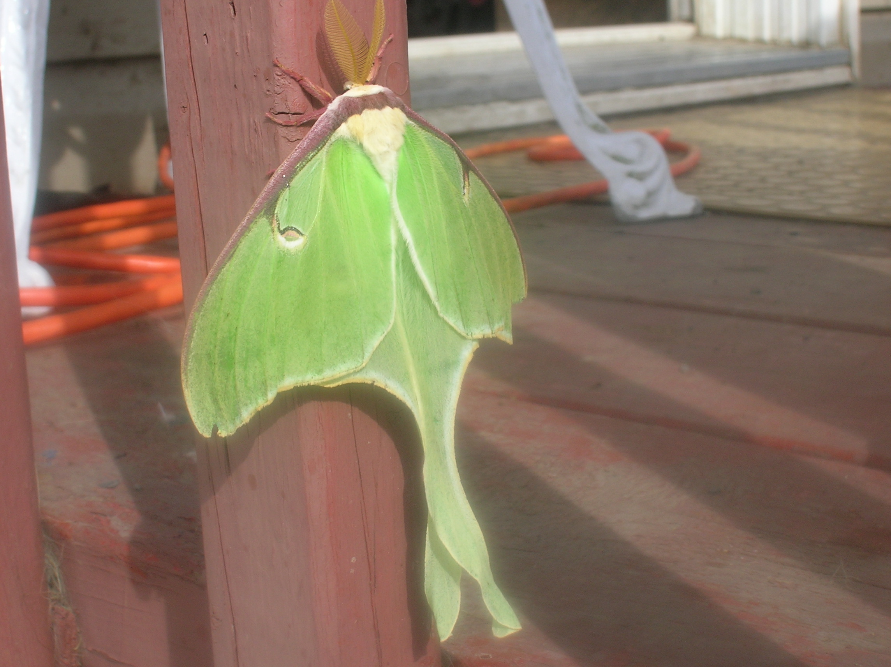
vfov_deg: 23.3
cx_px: 446
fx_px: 1620
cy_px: 334
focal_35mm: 63
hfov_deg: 30.7
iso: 50
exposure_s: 1/176
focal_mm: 10.4
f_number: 6.1
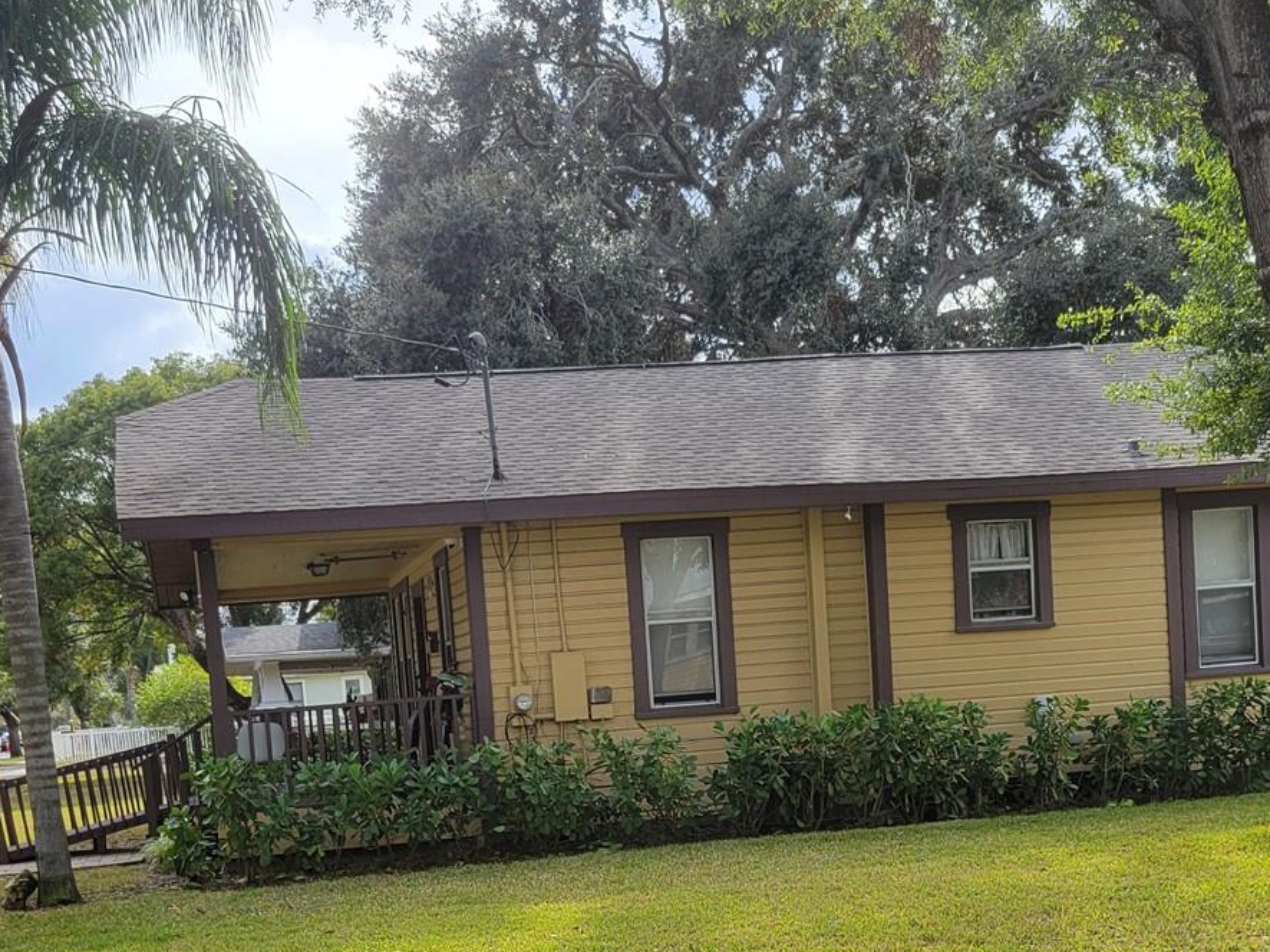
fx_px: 1725
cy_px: 794
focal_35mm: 47
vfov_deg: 30.0
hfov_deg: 40.4
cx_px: 640
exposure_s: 1/673
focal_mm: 5.4
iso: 40
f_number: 1.8
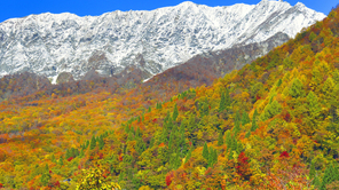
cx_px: 103
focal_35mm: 65
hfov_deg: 32.0
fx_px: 584
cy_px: 157
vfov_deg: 18.3
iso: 100
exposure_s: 1/30
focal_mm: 31
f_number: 11
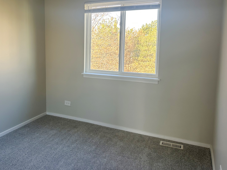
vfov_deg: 42.7
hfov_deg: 54.1
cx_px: 73
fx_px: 216
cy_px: 66
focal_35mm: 33
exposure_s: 1/121
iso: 100
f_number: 1.78
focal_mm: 6.86
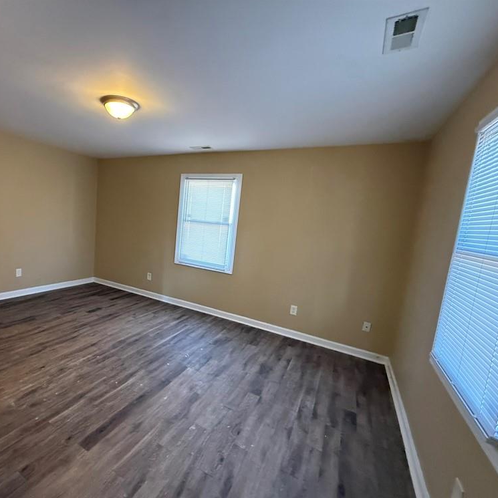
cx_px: 185
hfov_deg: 82.3
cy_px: 252
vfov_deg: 84.0
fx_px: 277
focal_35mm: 17
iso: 800
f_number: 2.2
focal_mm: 2.22
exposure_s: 1/60
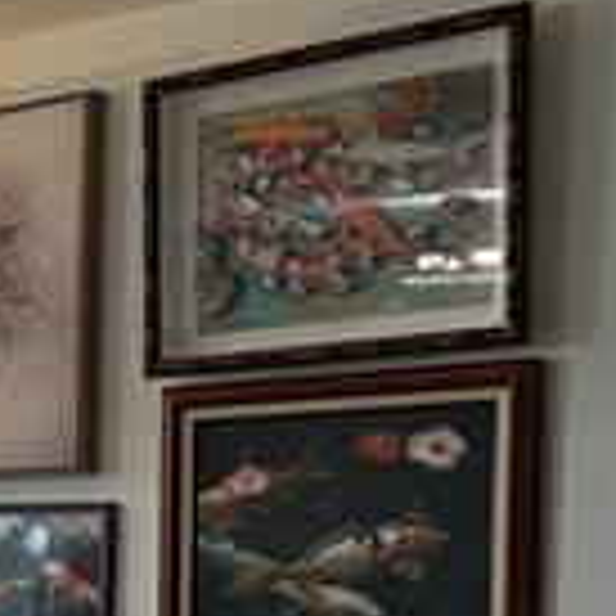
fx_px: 1993
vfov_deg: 17.0
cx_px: -701
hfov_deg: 14.1
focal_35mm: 99
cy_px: 688
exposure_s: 1/120
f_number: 1.78
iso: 320
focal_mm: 6.76
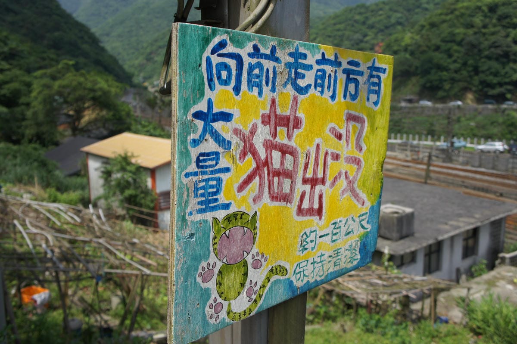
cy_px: 172
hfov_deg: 53.2
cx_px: 258
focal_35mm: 36
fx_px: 517
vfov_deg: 36.8
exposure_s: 1/1000
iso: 200
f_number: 5
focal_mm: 24
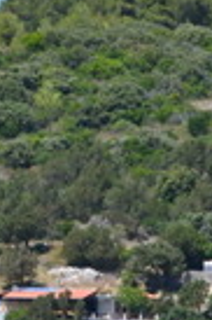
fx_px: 4276
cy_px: 343
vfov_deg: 4.3
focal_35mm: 483
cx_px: 587
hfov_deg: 2.8
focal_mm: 55
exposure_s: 1/400
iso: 400
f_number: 11
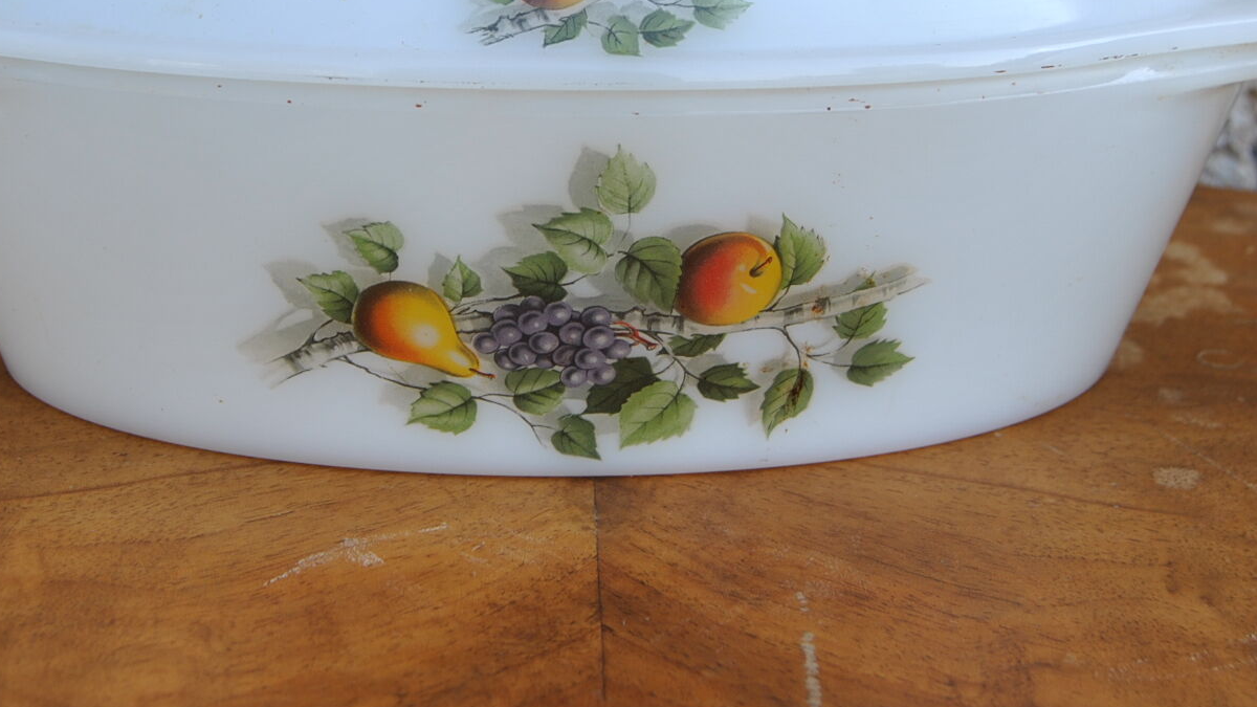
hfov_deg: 31.8
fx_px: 2200
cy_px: 186
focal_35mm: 66
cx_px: 513
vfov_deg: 18.2
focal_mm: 26
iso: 110
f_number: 5.6
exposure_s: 1/125
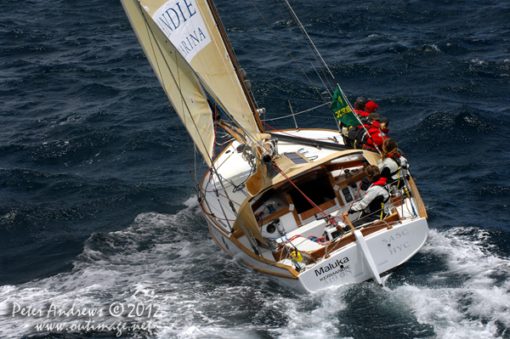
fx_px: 2463
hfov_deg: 11.8
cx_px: 255
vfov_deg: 7.9
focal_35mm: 174
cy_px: 170
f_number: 8.5
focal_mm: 116
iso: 400
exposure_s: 1/1000
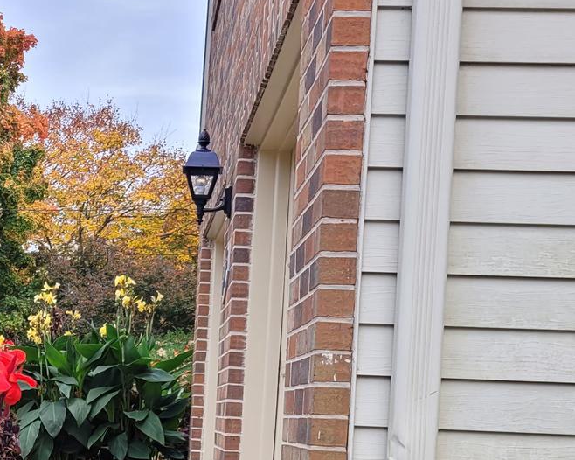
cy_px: 524
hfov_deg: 23.5
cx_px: 62
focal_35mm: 79
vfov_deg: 18.6
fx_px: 1344
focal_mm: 5.4
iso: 40
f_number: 1.8
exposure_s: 1/296
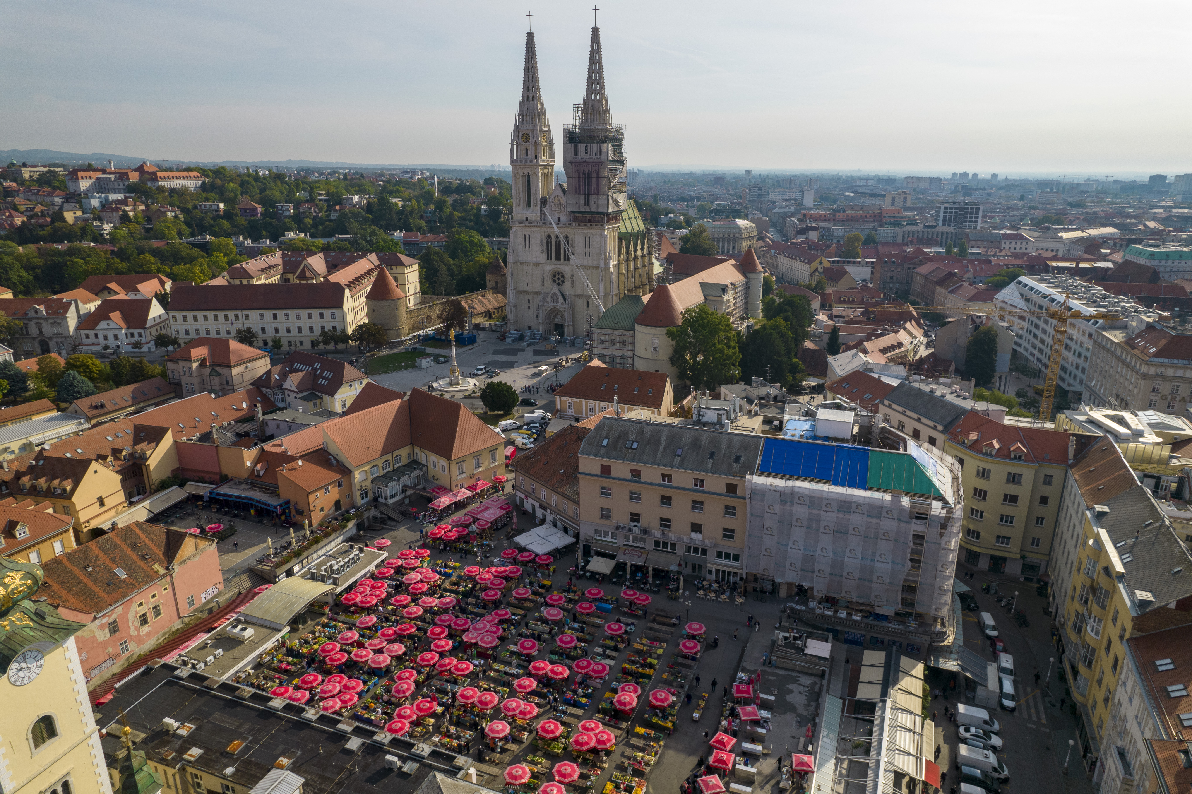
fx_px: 728
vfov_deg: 57.2
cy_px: 397
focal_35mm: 22
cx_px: 596
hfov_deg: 78.6
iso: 100
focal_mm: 8.38
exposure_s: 1/160
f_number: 2.8
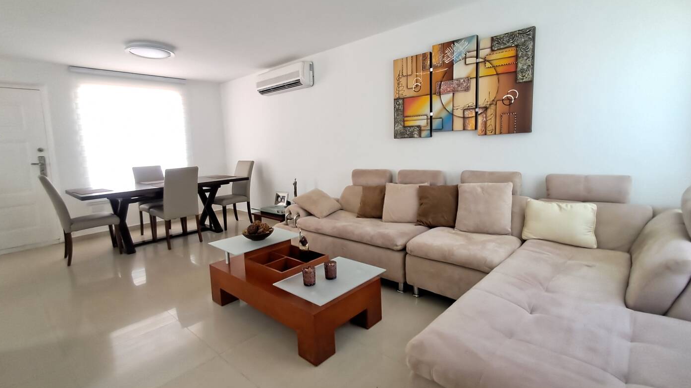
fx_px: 330
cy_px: 178
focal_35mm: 18
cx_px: 337
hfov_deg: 92.7
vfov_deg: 60.9
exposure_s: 1/40
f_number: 2.2
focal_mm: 1.64
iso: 64
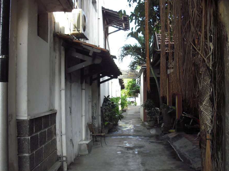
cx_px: 122
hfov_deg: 42.9
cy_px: 87
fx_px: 291
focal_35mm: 44
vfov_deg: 32.9
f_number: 2.8
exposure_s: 1/160
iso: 100
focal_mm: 6.2
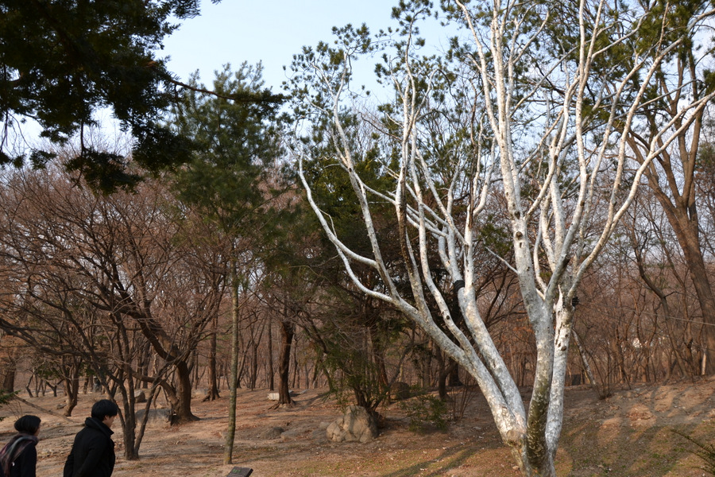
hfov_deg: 67.4
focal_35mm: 27
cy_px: 238
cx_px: 358
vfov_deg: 47.9
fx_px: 536
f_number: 5.6
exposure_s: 1/320
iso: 200
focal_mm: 18
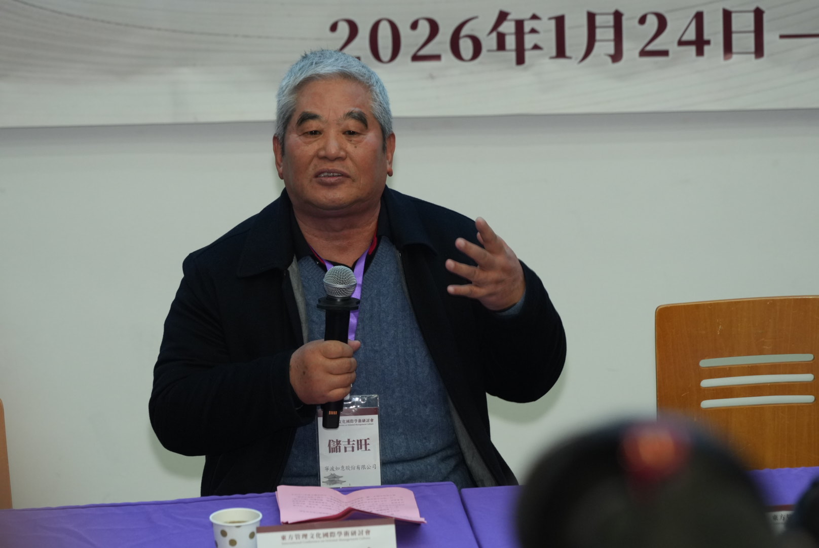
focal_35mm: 300
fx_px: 6830
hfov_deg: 6.9
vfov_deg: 4.6
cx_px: 410
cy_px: 274
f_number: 4.5
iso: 1600
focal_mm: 200
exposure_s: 1/100
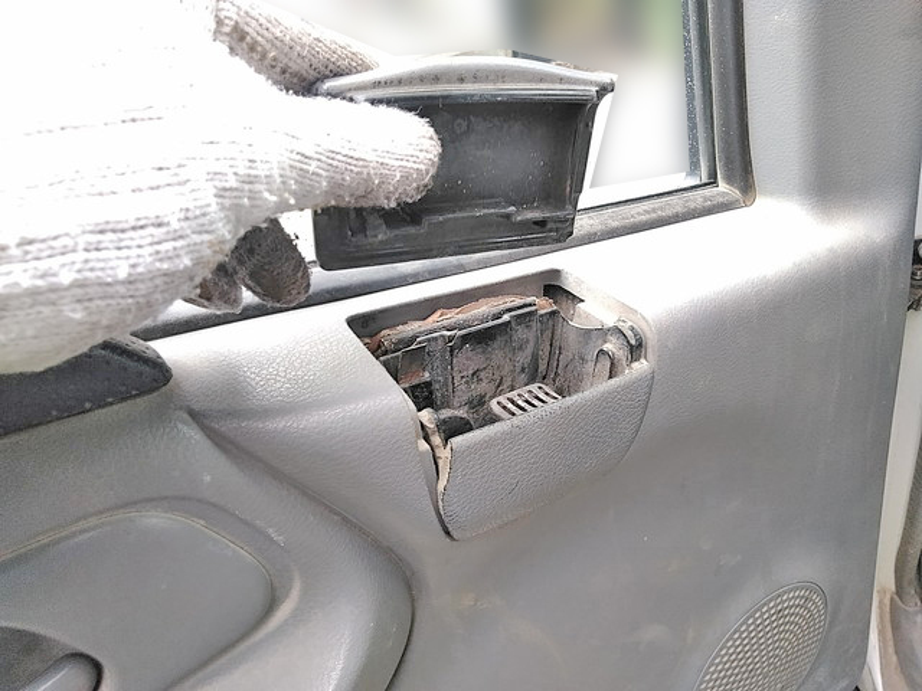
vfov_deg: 51.4
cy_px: 346
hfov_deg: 65.3
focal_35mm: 27
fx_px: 719
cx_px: 461
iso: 171
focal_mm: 3.46
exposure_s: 1/125
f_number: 2.2
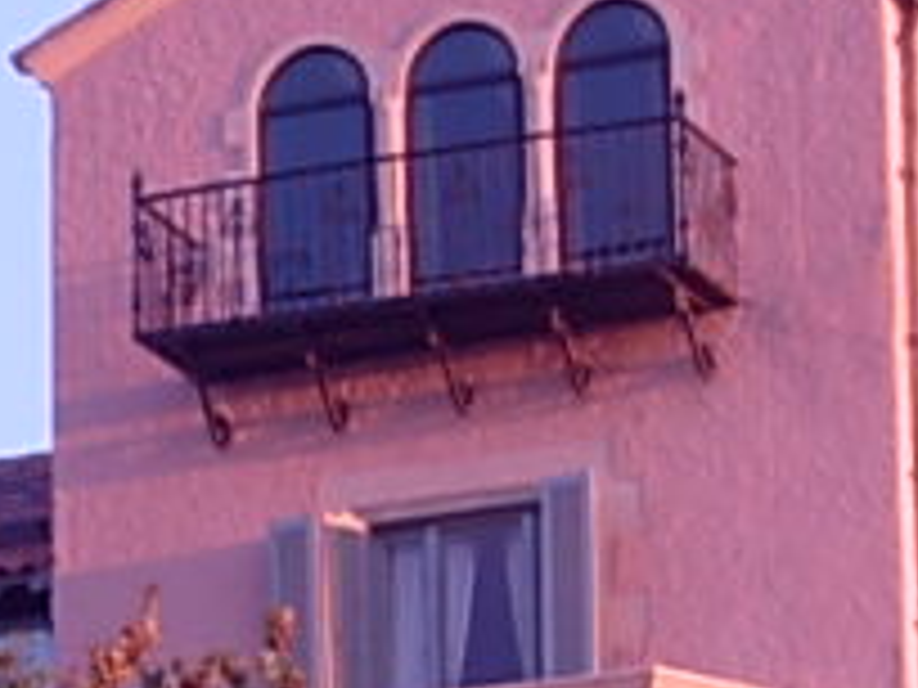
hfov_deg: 5.1
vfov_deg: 3.9
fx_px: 10104
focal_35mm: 381
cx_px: -630
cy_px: 692
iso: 50
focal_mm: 12.5
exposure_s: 1/83
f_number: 3.6
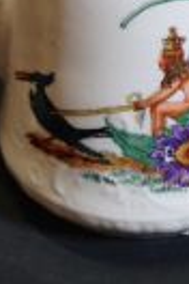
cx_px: 110
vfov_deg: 11.3
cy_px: 67
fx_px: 1433
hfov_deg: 7.5
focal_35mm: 182
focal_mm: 40
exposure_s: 1/80
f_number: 5
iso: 2000
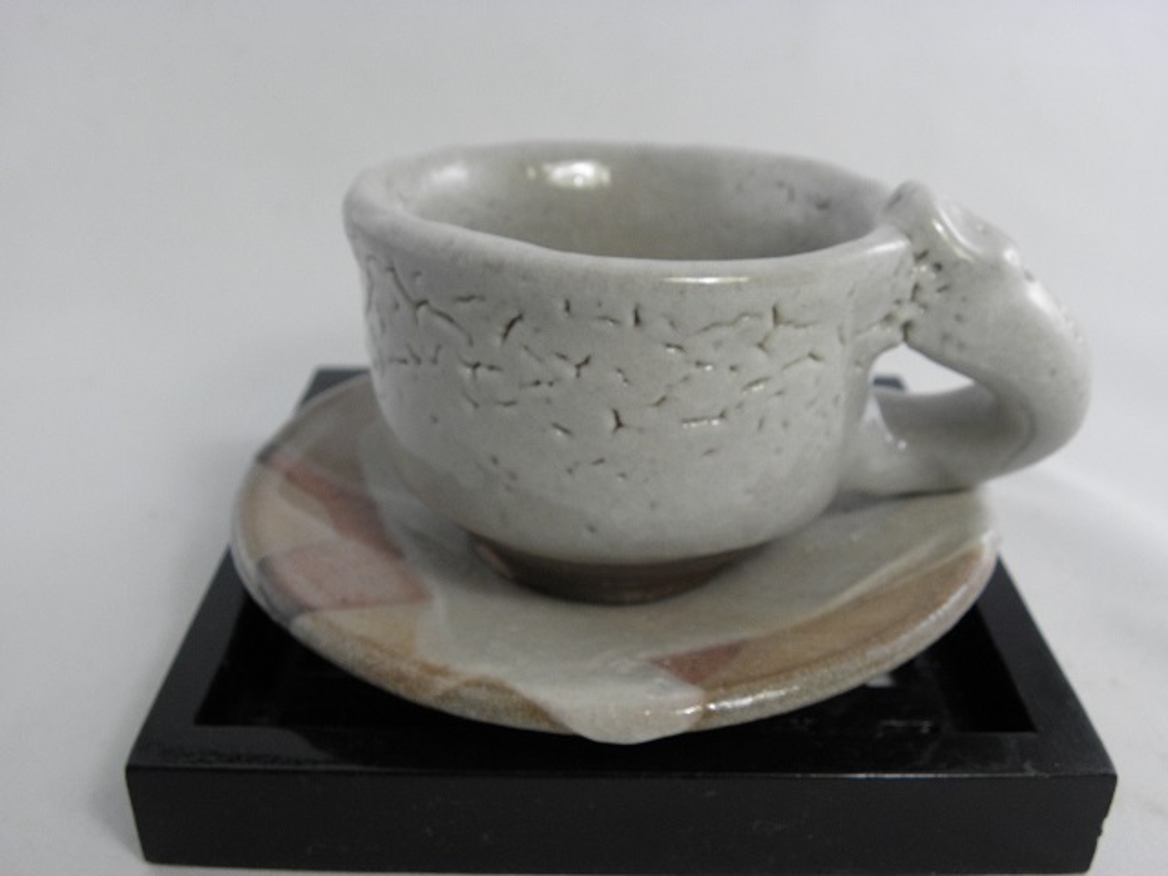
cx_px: 584
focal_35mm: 37
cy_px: 438
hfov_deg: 50.1
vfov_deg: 38.7
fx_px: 1248
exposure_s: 1/30
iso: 125
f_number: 3.2
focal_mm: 6.64
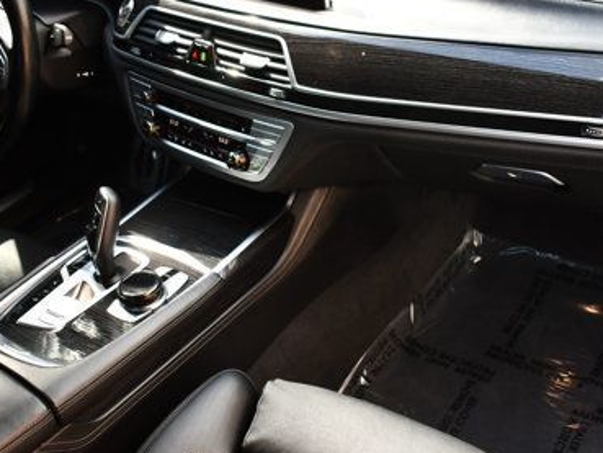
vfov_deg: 32.2
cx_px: 350
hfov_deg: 41.9
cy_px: 205
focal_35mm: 45
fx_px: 784
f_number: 4
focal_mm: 18
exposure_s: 1/250
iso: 400
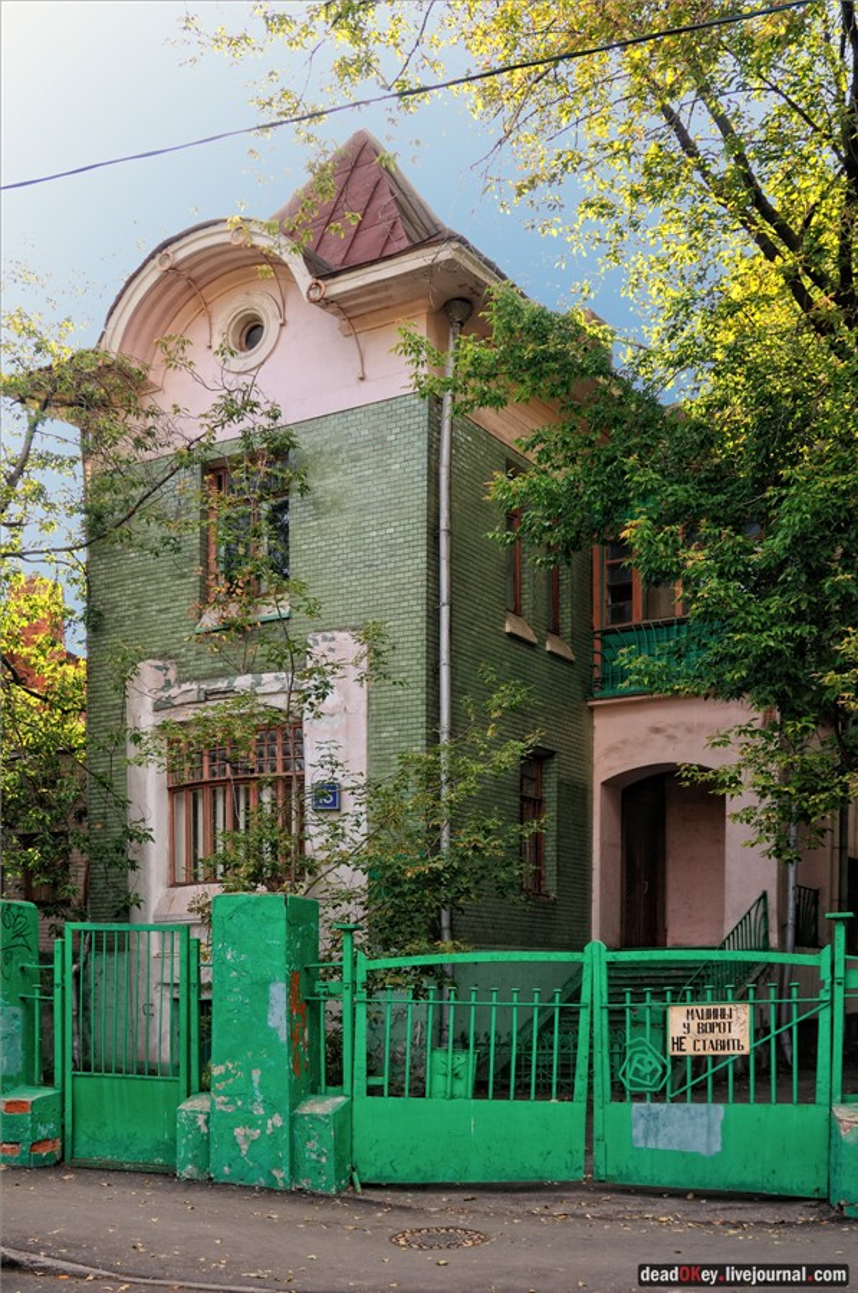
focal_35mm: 36
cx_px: 429
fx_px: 1291
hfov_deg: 36.8
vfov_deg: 53.2
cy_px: 646
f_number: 6.3
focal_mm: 24
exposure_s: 1/160
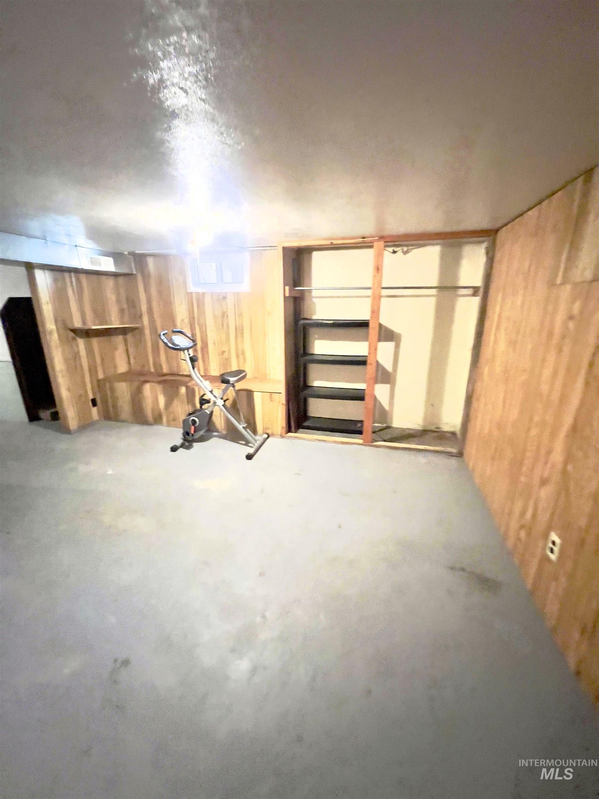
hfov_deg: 89.9
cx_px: 300
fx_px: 300
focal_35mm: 13
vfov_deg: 106.2
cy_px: 400
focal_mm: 1.57
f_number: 1.8
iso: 1000
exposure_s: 1/60
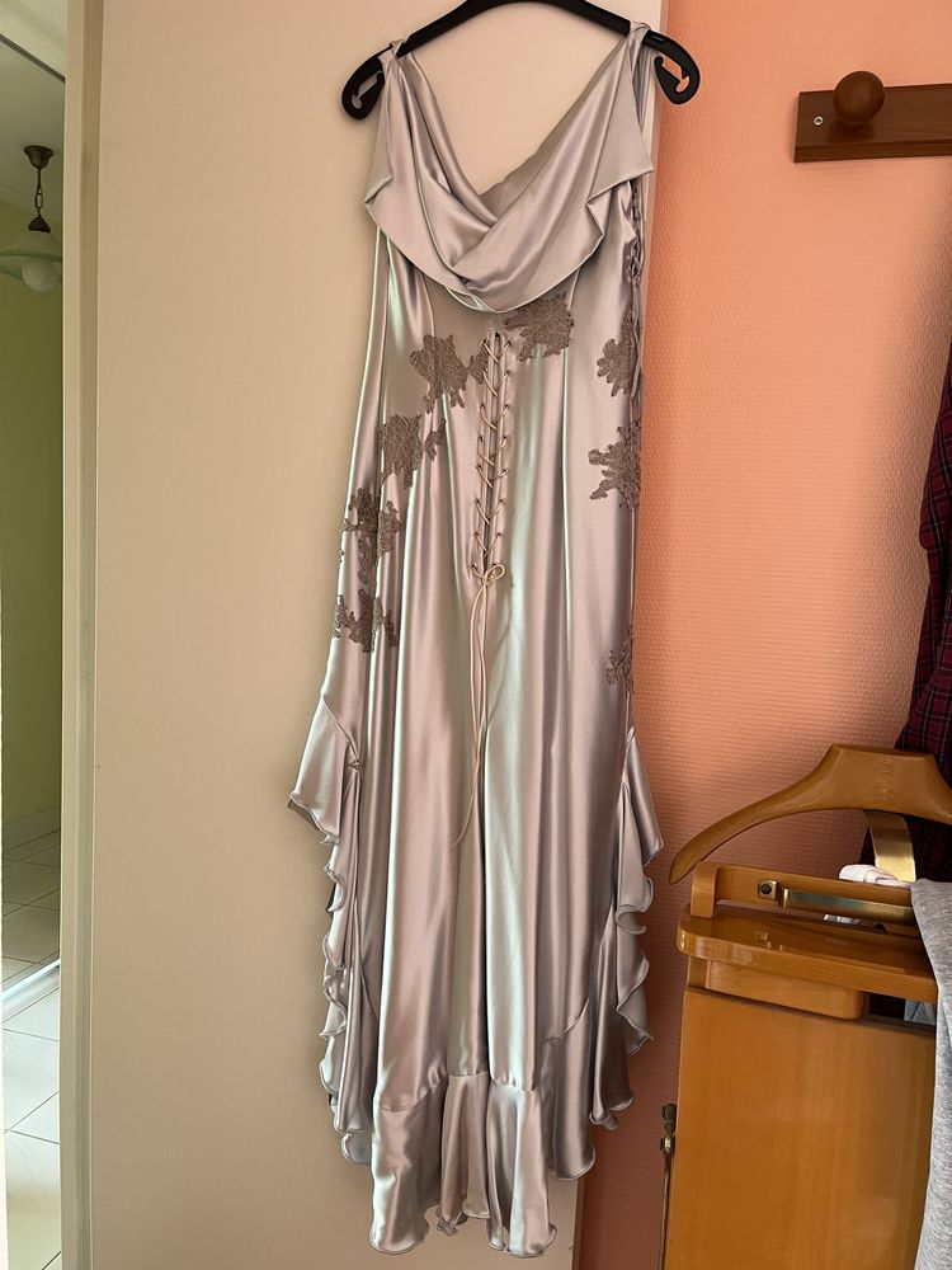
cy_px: 635
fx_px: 953
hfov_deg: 53.1
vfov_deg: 67.3
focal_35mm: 26
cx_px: 476
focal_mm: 5.1
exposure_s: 1/60
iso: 250
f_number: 1.6
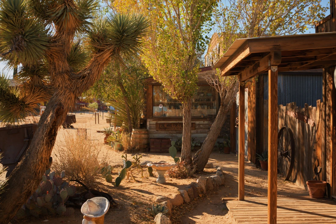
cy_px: 112
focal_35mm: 41
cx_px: 168
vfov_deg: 32.6
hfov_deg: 47.4
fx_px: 383
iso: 125
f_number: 3.6
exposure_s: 1/340
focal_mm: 27
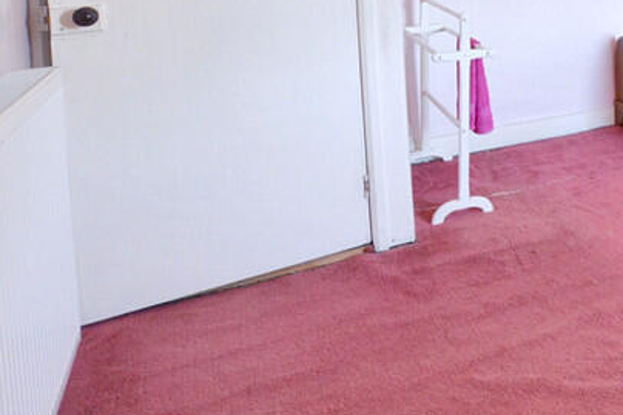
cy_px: 135
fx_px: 657
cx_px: 751
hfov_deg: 37.8
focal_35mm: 38
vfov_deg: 34.7
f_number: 8
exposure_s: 1/15
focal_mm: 10
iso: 800
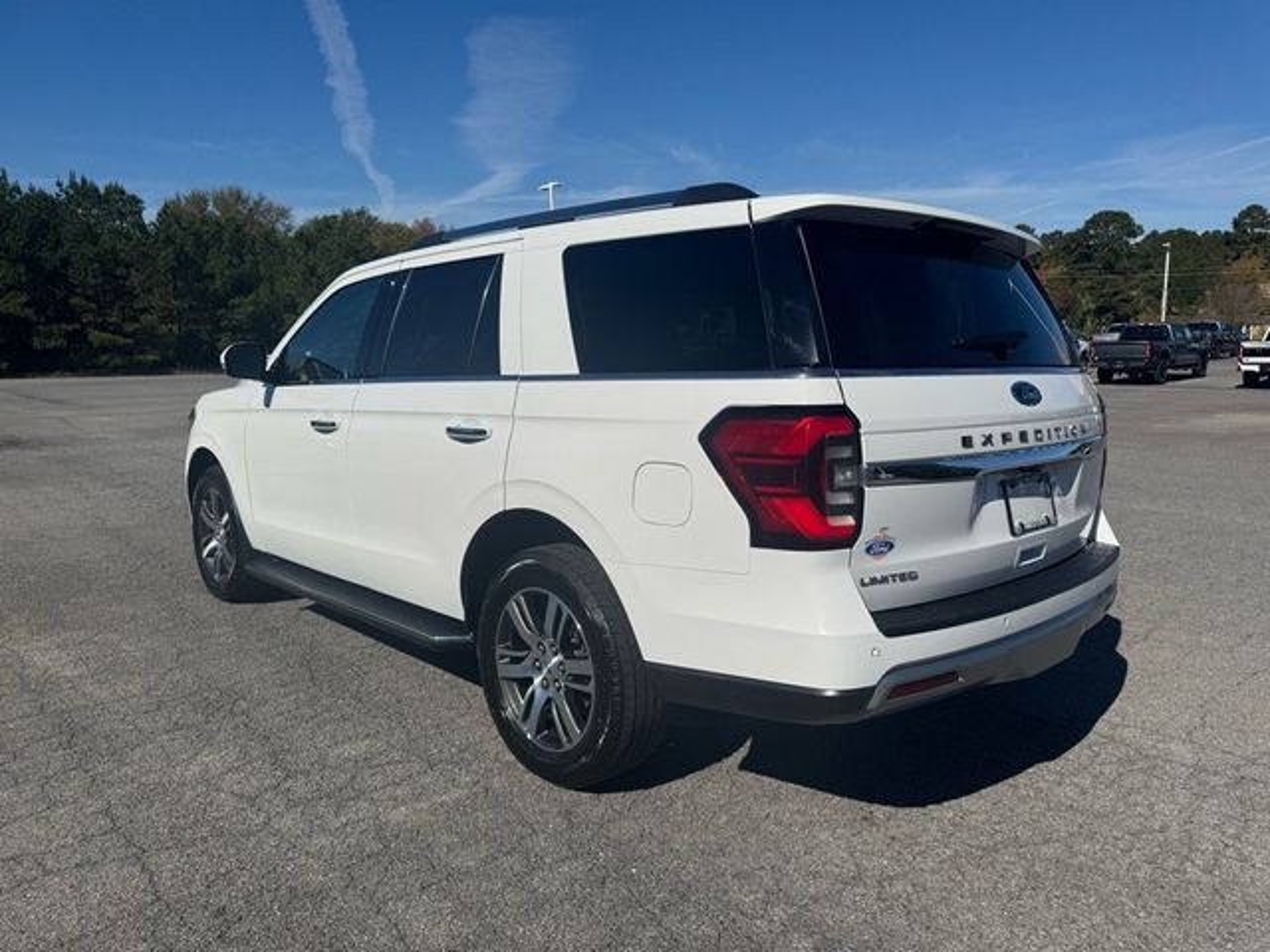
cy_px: 476
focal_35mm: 24
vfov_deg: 56.8
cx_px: 635
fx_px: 881
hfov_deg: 71.6
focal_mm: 6.76
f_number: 1.78
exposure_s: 1/12346
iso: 80
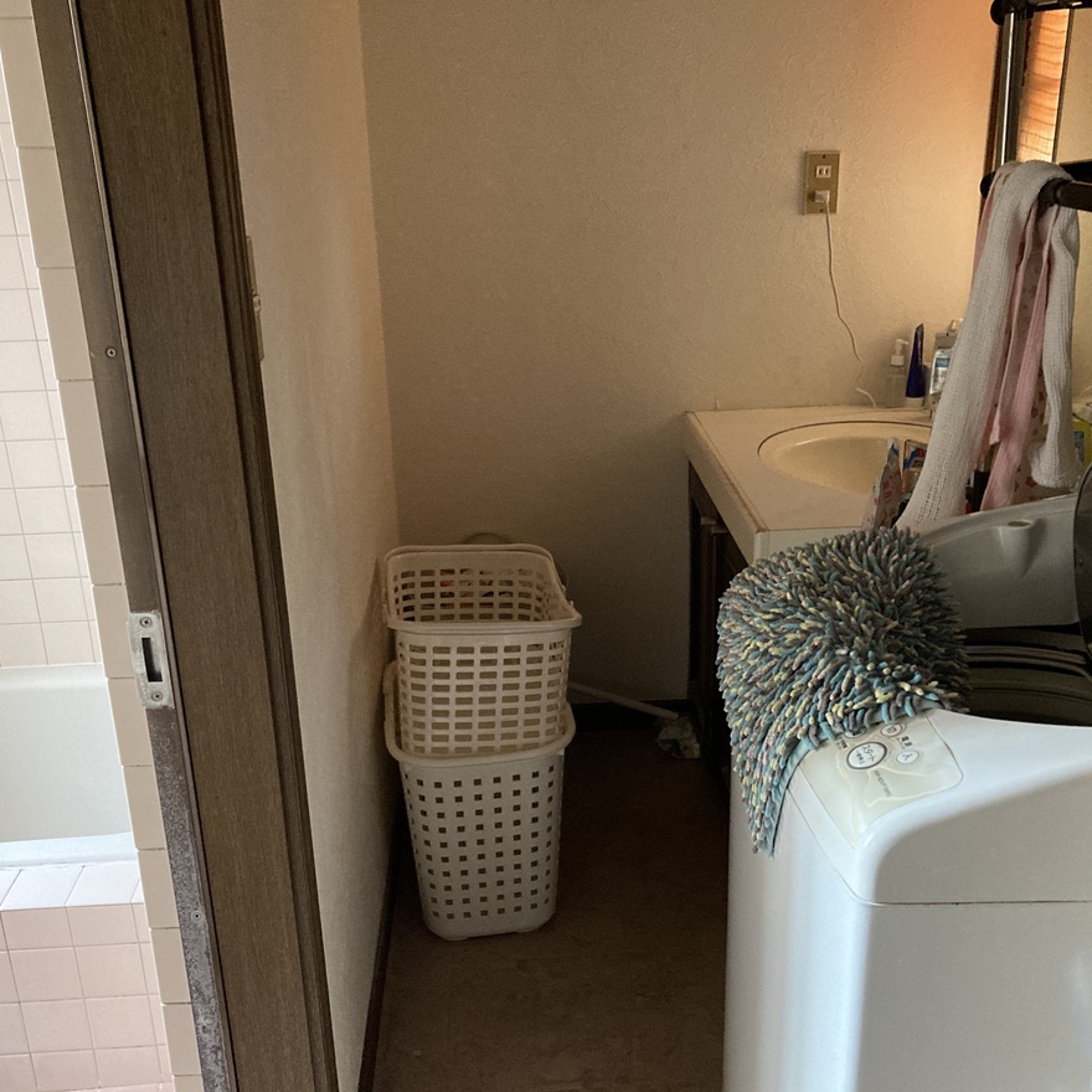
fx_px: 1213
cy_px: 552
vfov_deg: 48.4
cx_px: 588
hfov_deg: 48.4
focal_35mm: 34
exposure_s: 1/40
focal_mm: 3.99
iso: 400
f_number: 1.8
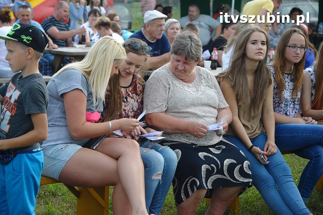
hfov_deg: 19.5
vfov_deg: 13.0
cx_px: 162
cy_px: 108
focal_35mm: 105
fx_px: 941
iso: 400
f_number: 5
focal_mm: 70
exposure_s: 1/400
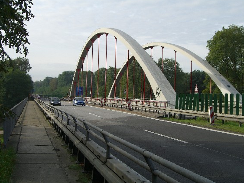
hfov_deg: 32.7
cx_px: 125
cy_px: 89
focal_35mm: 59
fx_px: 416
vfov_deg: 24.8
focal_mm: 11.8
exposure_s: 1/400
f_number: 5
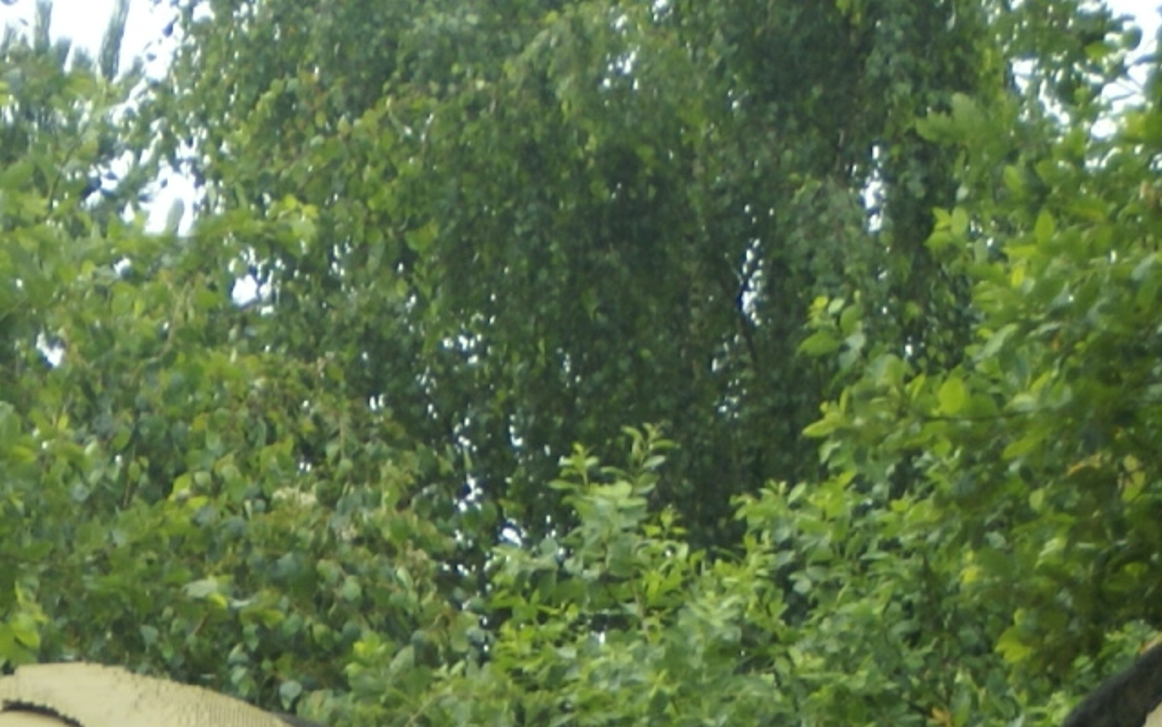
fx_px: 10991
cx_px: 377
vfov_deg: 3.8
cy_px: 1268
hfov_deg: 6.0
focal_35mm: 347
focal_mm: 50
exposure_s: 1/100
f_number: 5
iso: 100
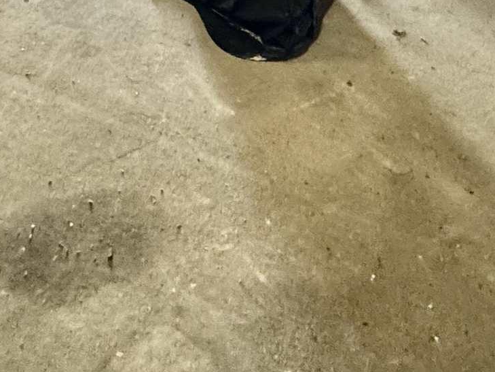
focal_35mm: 59
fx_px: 844
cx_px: 213
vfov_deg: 19.0
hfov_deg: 32.6
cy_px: -296
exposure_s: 1/60
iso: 500
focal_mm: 2.22
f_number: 2.2
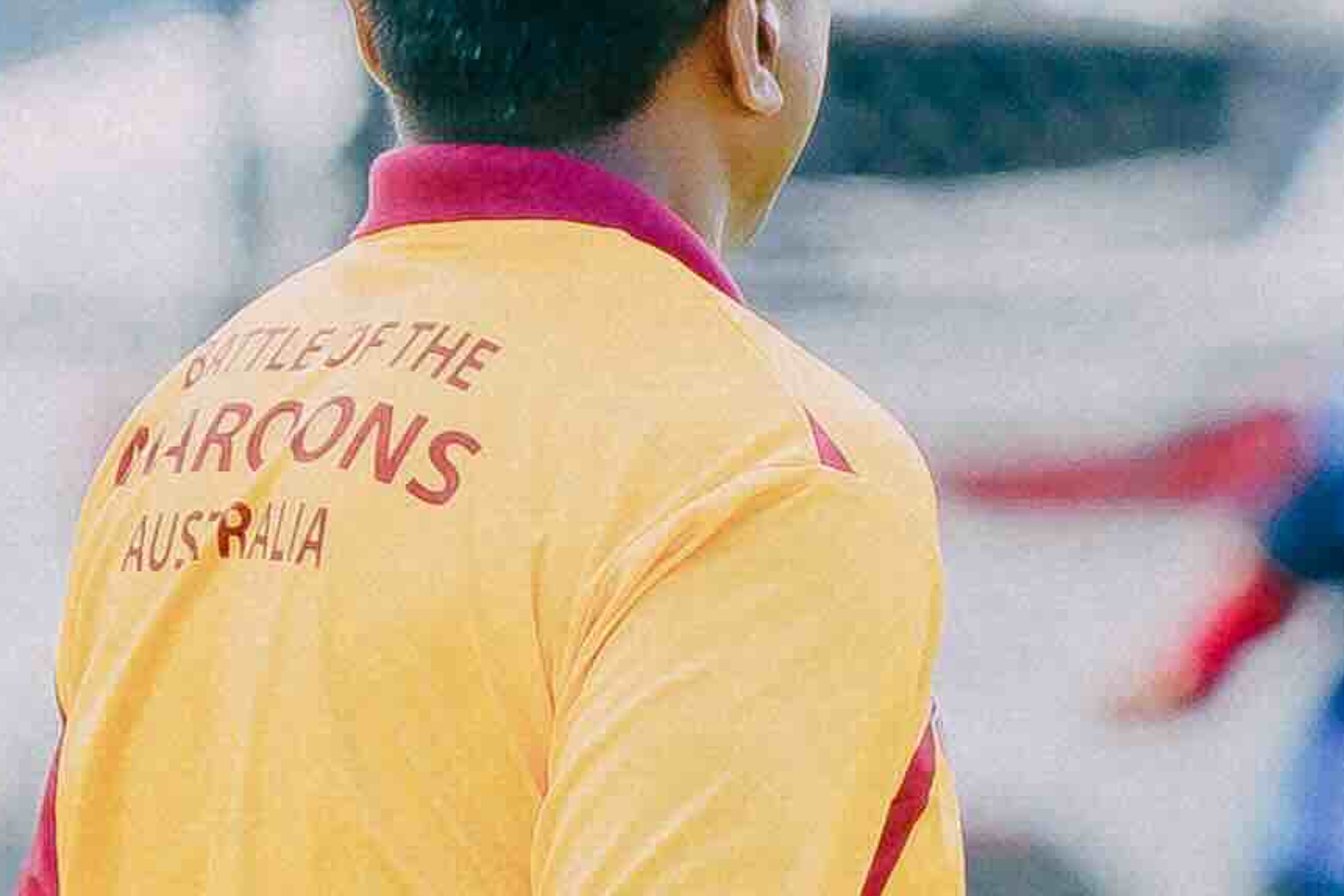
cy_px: 696
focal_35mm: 2663
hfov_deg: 0.8
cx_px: 1243
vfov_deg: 0.5
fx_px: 99411
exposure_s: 1/500
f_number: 6.3
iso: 200
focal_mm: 382
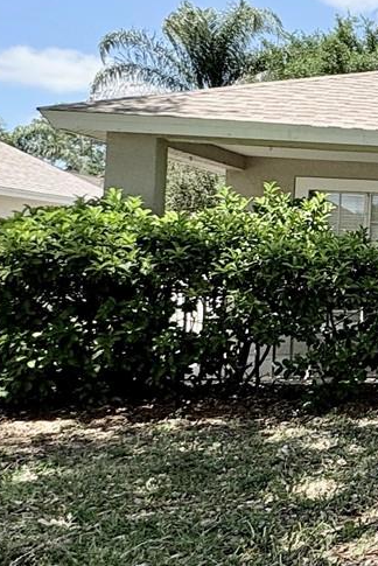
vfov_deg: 41.0
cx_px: 768
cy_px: 240
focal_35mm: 48
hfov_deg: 18.2
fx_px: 755
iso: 50
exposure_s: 1/1789
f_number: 2.2
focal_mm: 2.22
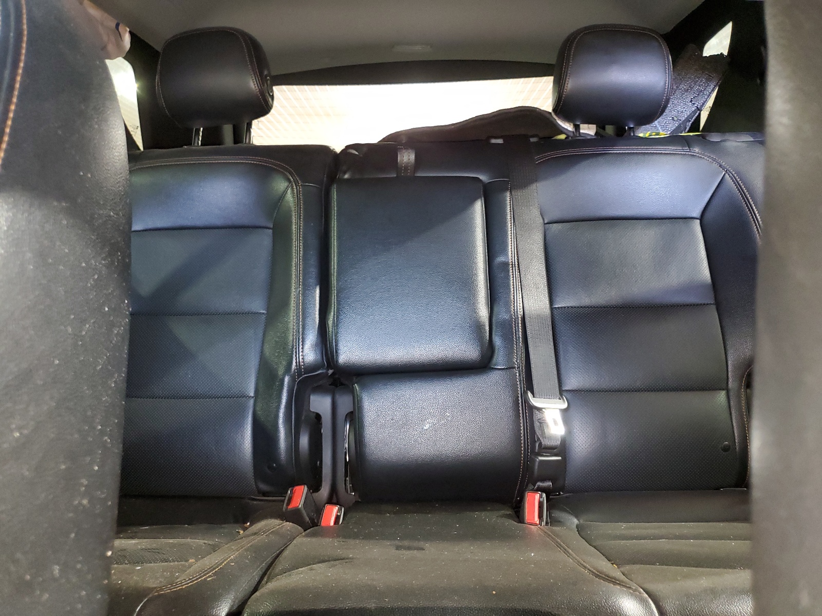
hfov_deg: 67.3
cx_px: 411
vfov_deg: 53.1
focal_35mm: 26
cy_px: 308
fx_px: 617
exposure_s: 1/20
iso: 316
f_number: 1.5
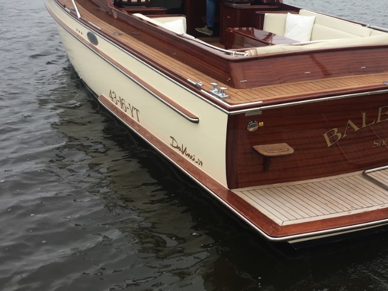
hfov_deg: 37.6
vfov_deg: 28.7
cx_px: 271
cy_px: 75
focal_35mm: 50
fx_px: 560
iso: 25
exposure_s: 1/549
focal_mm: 4.15
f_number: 2.2
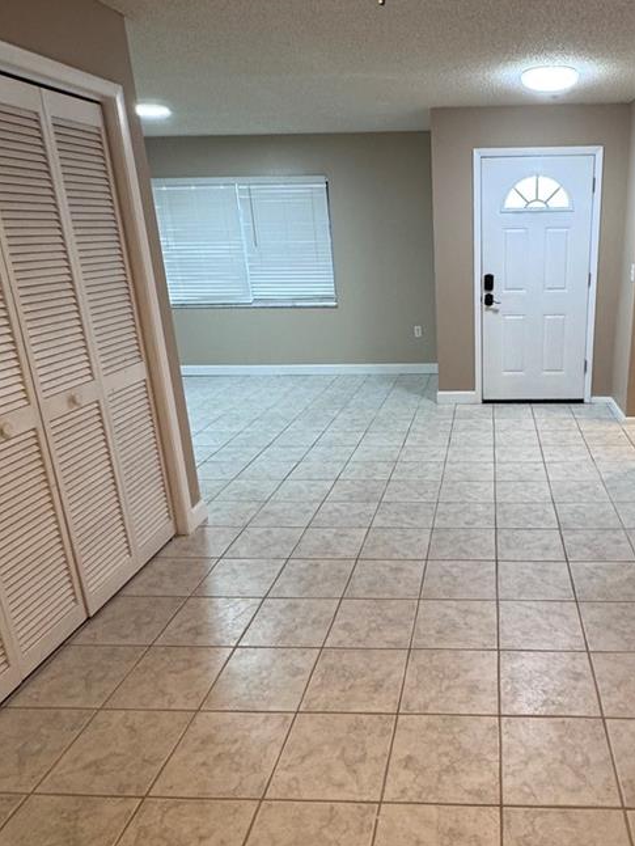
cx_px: 462
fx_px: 636
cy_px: 440
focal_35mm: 26
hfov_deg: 51.2
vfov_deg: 67.3
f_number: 2.2
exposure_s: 1/60
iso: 200
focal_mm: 2.22
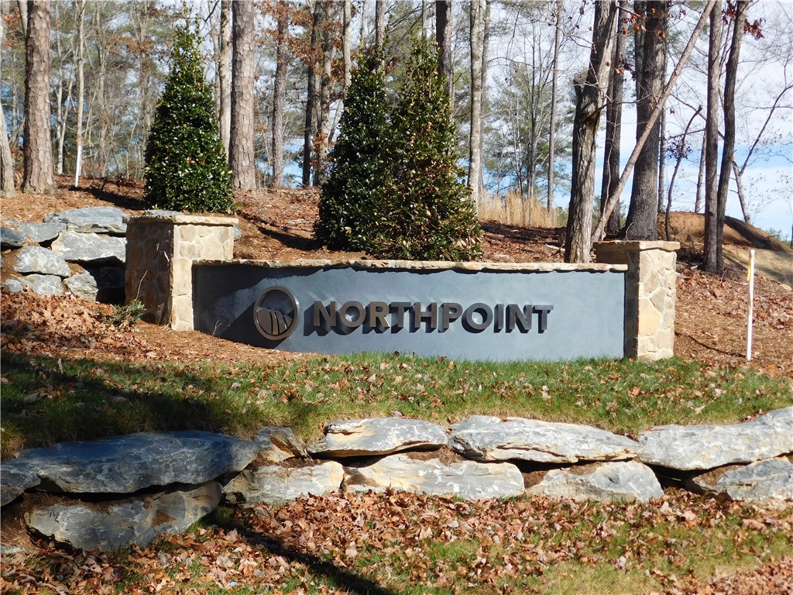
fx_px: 1352
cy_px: 298
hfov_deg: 32.7
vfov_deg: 24.8
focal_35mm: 59
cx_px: 396
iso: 125
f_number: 4
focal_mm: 10.4
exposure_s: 1/640
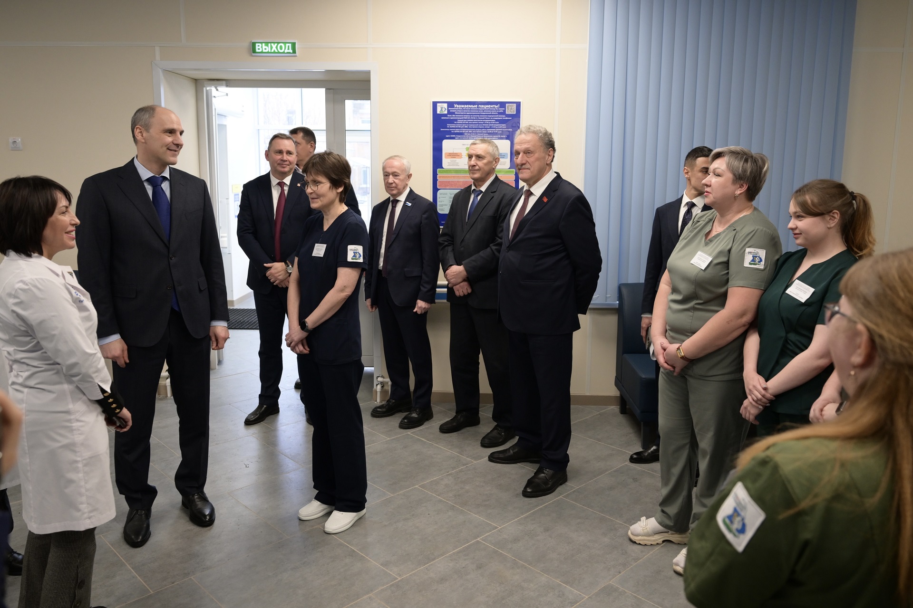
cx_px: 456
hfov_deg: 73.7
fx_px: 609
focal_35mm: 24
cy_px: 304
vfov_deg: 53.1
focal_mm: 24
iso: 1000
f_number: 3.5
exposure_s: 1/200
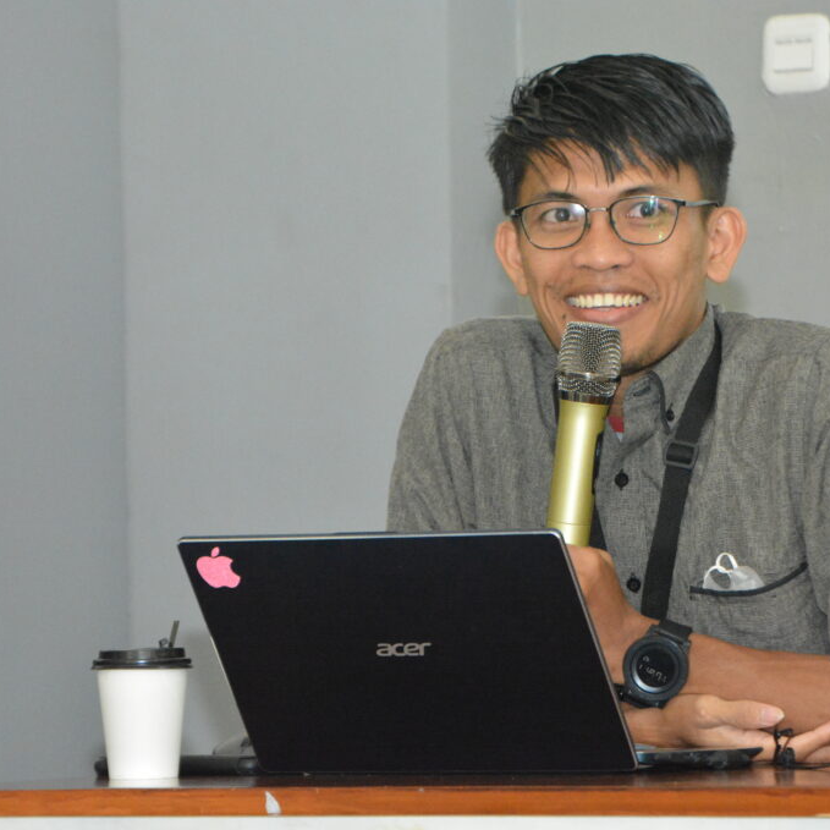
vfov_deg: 6.5
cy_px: 416
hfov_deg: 6.5
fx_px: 7297
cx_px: 542
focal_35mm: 269
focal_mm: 140
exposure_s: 1/125
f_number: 8
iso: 6400
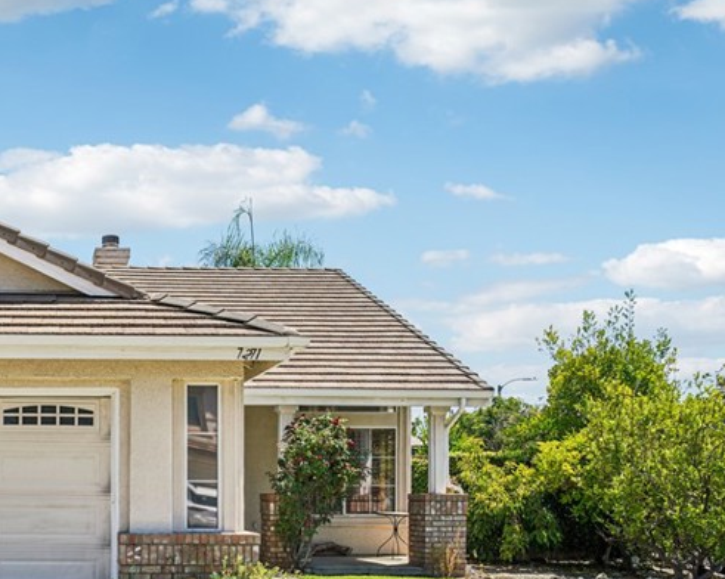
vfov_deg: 31.0
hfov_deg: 37.3
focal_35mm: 47
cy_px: 483
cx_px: 92
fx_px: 1008
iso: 100
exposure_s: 1/250
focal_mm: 24
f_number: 8
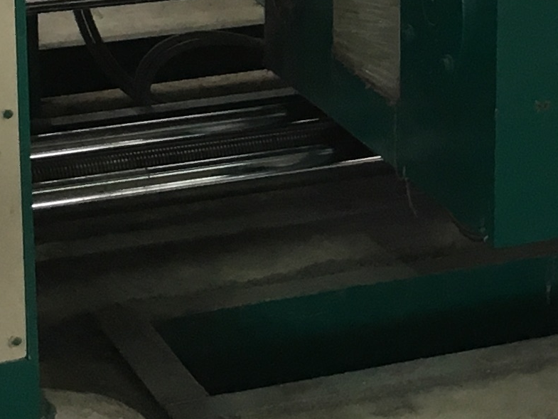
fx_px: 2402
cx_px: 885
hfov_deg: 12.5
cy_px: -138
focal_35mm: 149
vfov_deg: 9.8
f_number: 2.2
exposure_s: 1/33
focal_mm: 4.15
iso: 80
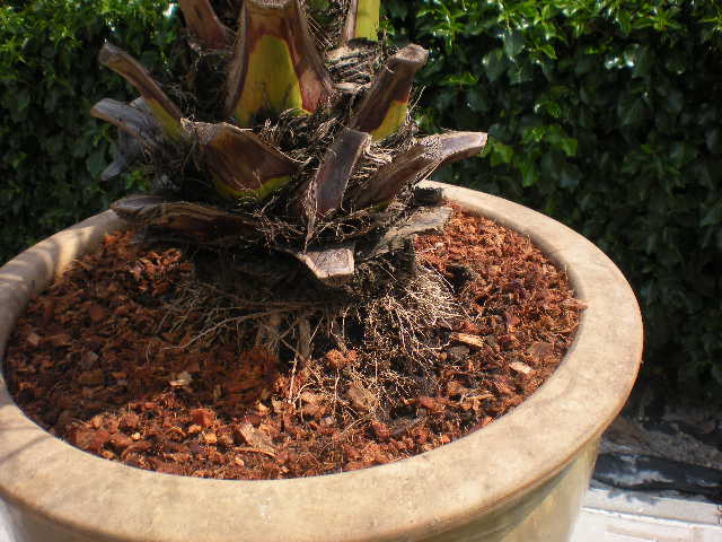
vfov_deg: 37.7
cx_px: 361
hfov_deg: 49.0
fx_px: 793
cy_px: 271
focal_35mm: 38
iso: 64
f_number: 4.6
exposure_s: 1/298
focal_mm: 6.3
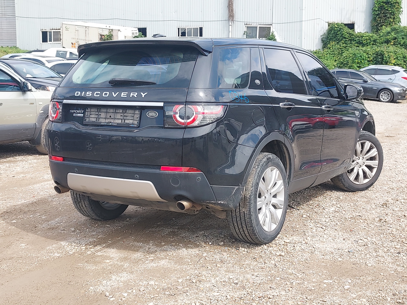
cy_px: 152
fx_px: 282
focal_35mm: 24
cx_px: 204
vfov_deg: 56.8
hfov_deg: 71.6
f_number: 1.8
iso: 40
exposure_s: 1/397
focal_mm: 4.6
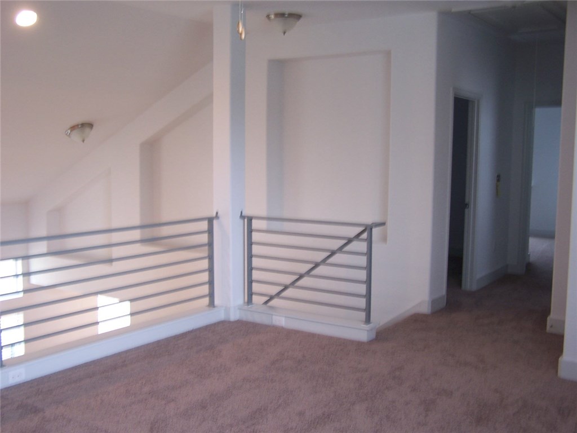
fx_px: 633
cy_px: 216
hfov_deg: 49.0
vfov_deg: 37.7
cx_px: 288
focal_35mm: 38
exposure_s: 1/8
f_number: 2.8
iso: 80
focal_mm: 6.3
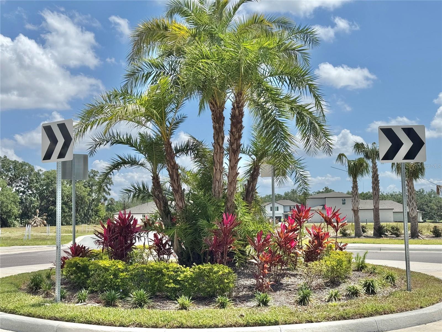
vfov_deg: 30.3
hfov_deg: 39.7
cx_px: 221
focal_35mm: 48
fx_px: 613
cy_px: 166
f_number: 1.78
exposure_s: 1/5848
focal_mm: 6.76
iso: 64
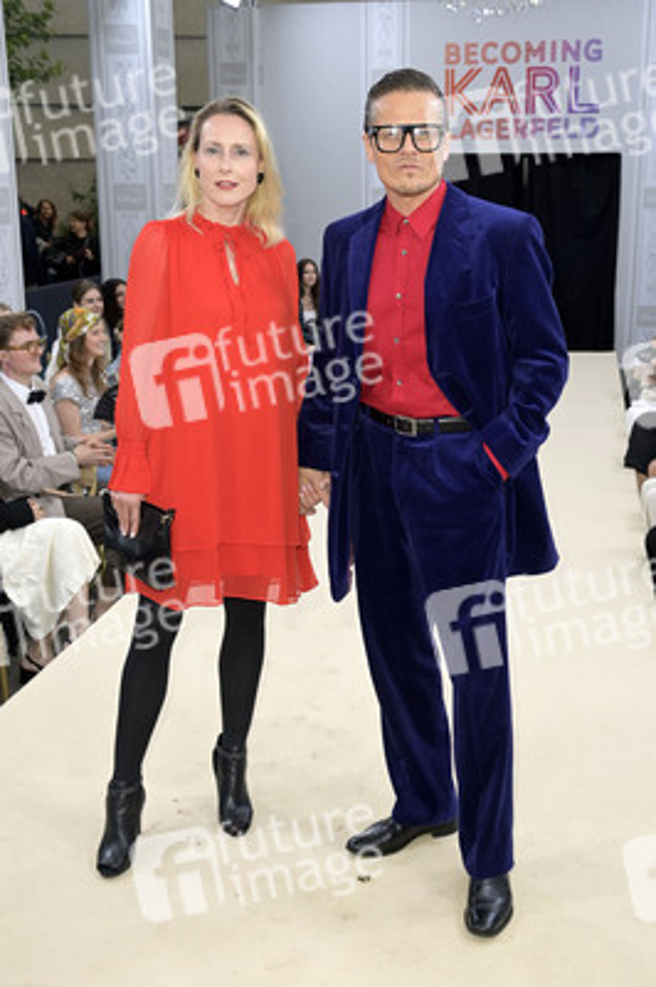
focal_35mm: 38
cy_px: 494
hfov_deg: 35.0
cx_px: 328
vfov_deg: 50.7
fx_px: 1040
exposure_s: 1/250
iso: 640
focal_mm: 38
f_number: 5.6
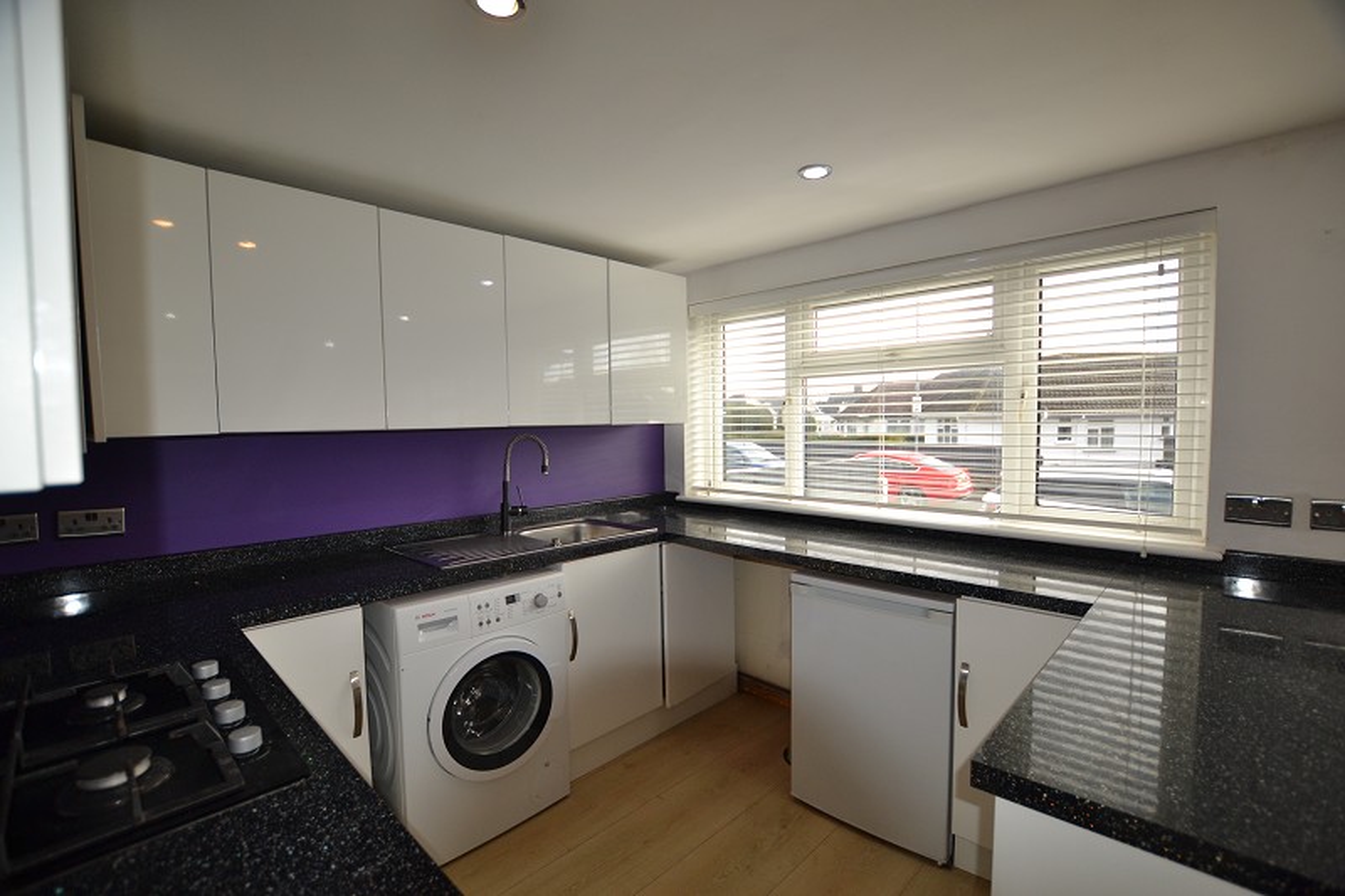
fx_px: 560
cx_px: 672
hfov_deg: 100.4
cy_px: 448
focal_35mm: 15
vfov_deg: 77.3
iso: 280
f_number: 3.5
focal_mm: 10
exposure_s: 1/200
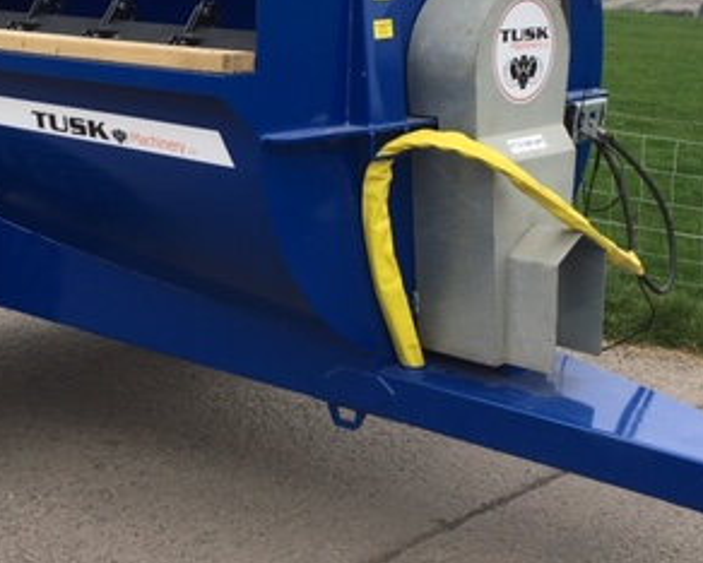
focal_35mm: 62
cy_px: 217
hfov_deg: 30.4
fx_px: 1291
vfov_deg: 24.6
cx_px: 291
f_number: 2.2
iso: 25
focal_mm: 4.15
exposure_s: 1/371
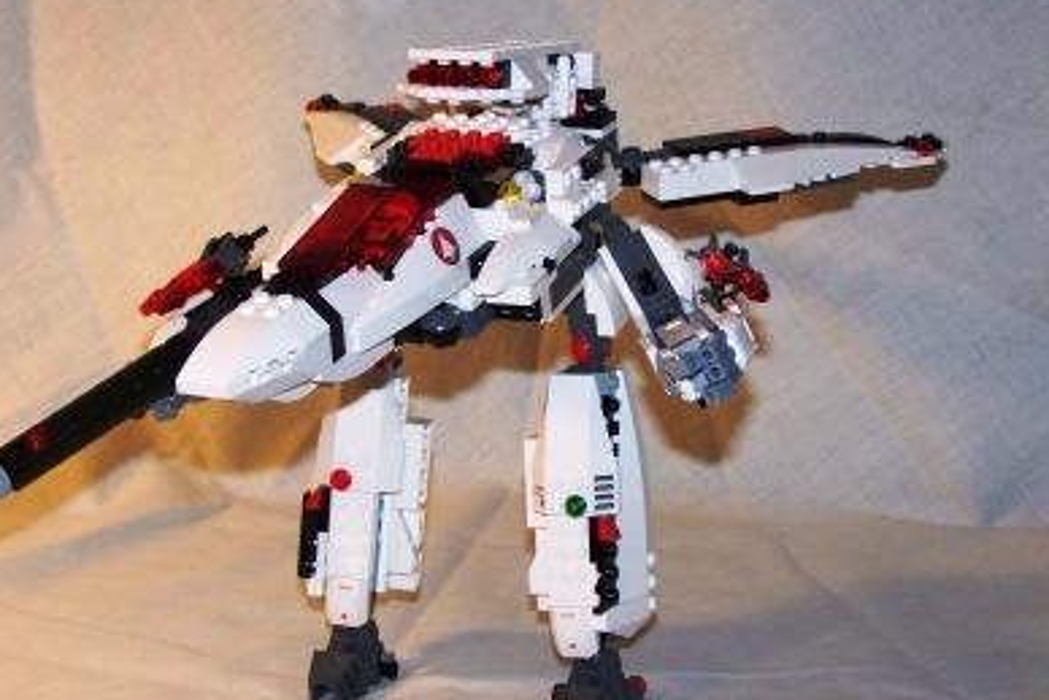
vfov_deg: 17.5
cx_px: 470
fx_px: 2274
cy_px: 332
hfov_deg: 26.0
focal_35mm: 78
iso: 200
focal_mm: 10.7
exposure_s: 1/40
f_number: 3.2
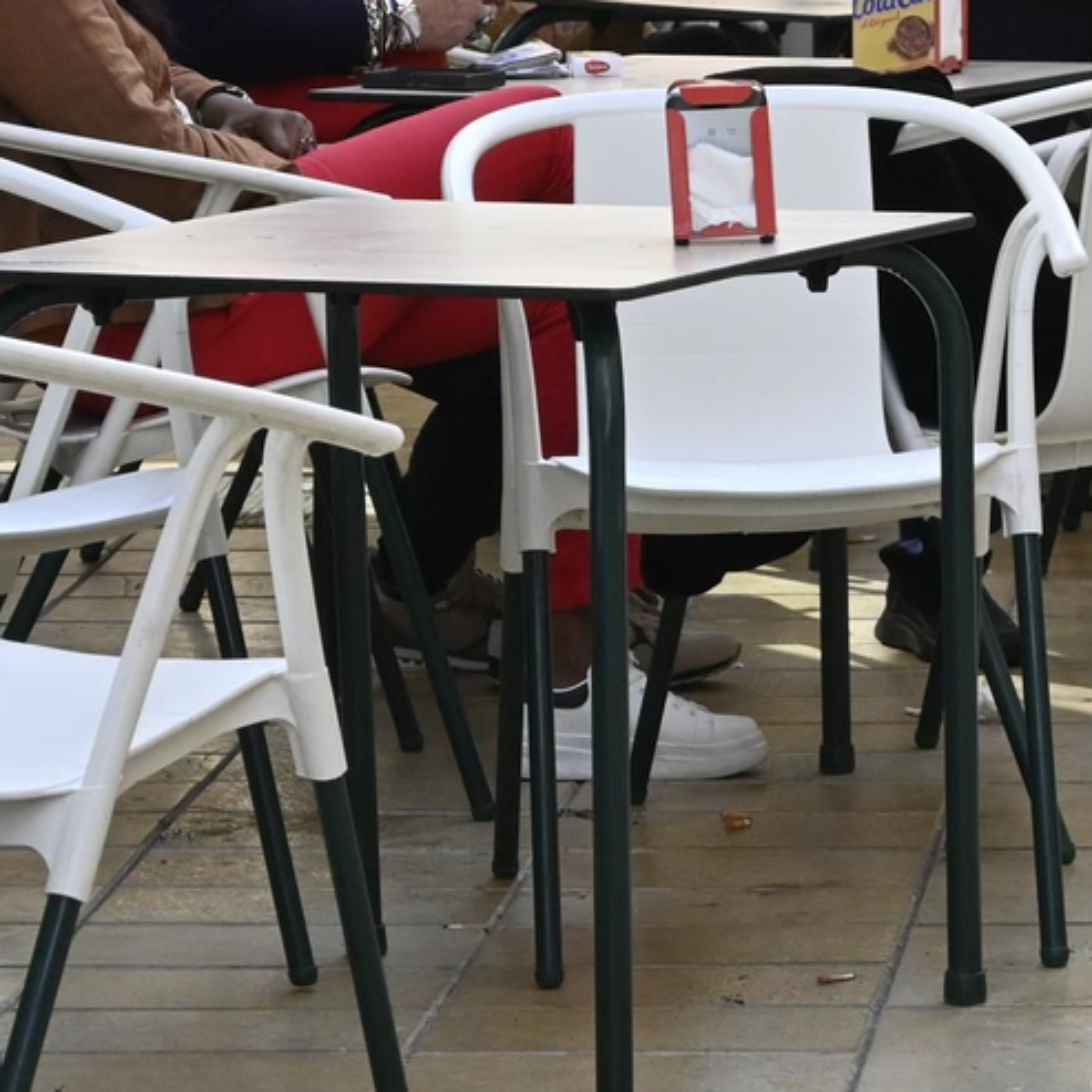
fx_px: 7388
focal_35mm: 207
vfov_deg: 8.4
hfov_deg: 8.4
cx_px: 831
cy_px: 171
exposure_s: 1/800
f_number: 6.3
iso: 1100
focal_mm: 50
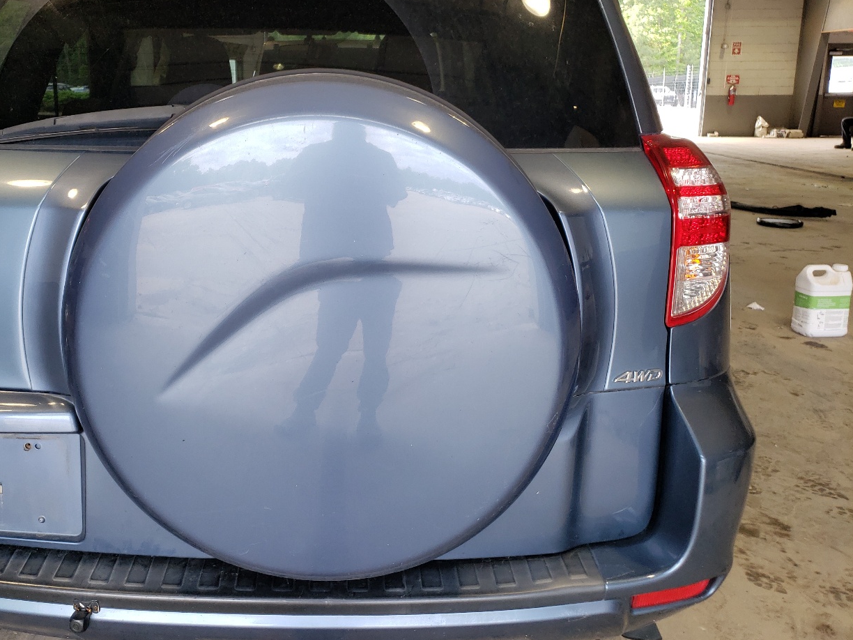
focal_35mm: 34
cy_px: 277
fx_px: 838
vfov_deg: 41.7
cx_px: 297
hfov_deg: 53.1
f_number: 1.5
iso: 50
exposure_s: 1/139
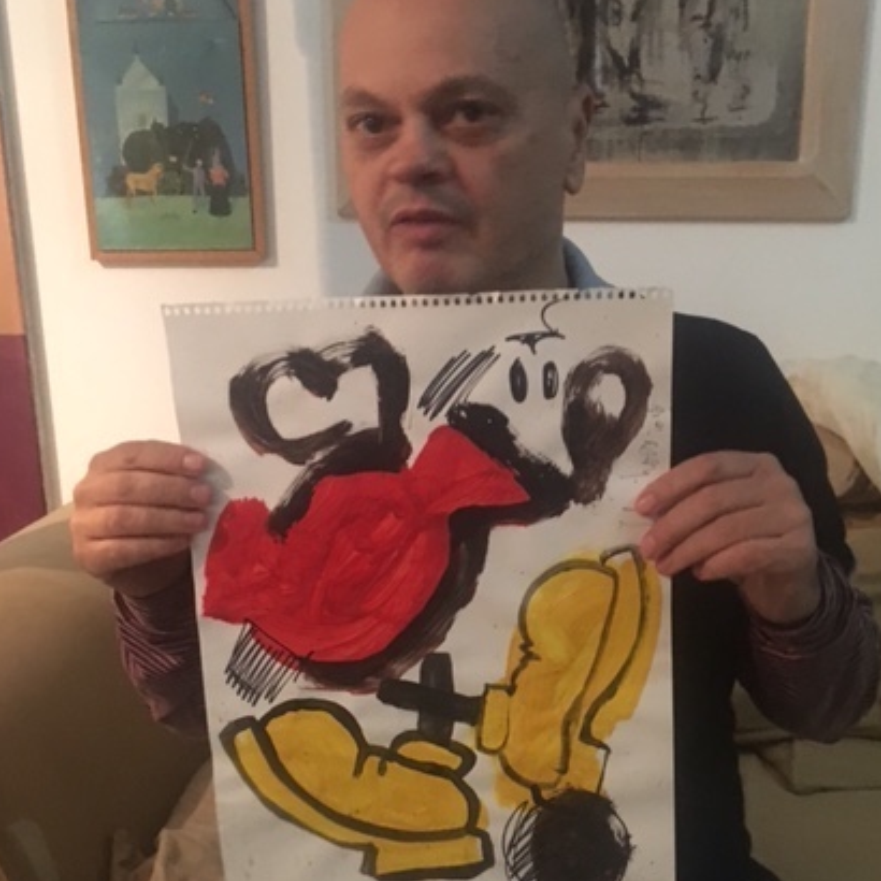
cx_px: 475
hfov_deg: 41.8
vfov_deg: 41.8
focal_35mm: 40
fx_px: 1152
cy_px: 499
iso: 640
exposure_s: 1/17
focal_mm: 4.15
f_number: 2.2
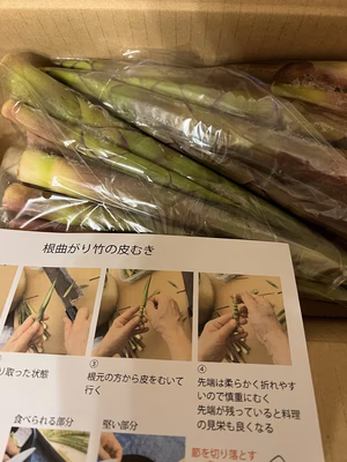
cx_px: 174
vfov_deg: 67.3
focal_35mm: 26
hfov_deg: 53.1
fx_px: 348
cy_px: 231
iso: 320
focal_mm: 5.7
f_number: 1.5
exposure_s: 1/60
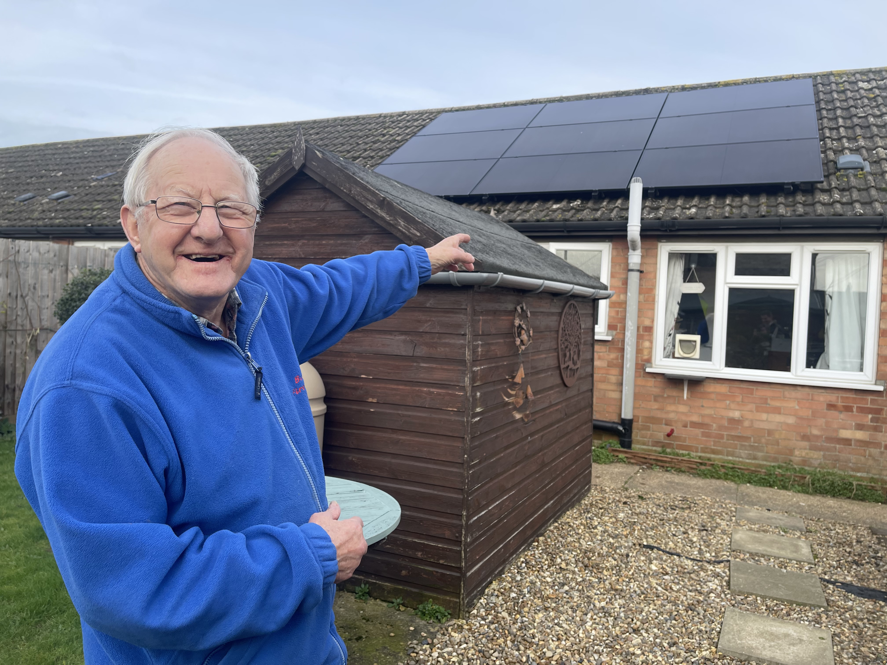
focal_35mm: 25
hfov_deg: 69.4
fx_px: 641
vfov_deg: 54.9
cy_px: 332
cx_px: 444
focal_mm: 5.1
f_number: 1.6
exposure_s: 1/780
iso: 32
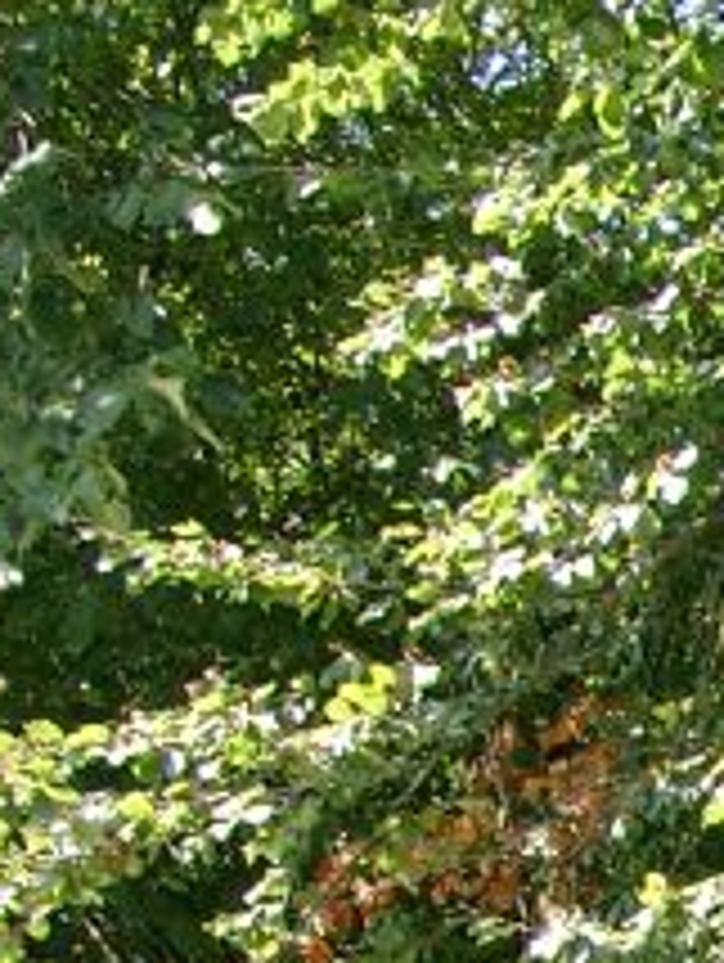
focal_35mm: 127
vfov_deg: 14.8
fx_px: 3535
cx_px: 1736
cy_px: 1238
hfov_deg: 10.2
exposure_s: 1/75
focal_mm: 7.13
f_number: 4
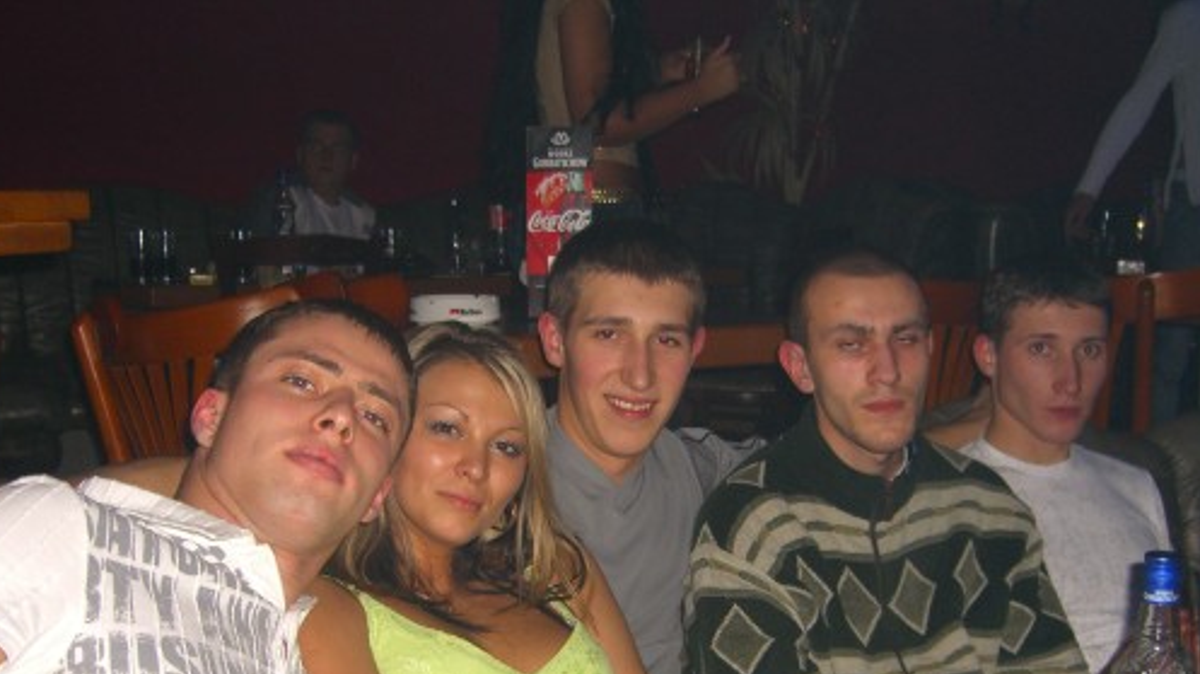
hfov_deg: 41.3
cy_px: 539
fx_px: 1590
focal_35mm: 50
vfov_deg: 23.6
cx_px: 613
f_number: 2.8
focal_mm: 7.9
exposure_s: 1/60
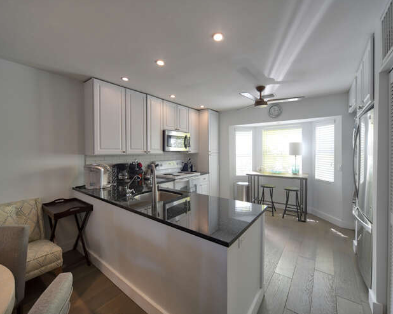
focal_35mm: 14
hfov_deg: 100.6
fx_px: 163
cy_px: 155
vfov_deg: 87.9
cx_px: 207
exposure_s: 1/40
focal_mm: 12
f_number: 10
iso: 1250
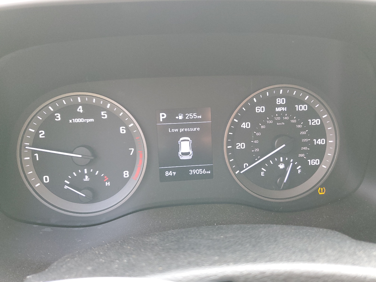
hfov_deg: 67.3
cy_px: 141
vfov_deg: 53.1
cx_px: 188
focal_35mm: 26
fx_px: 282
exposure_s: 1/60.2
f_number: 1.5
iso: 153
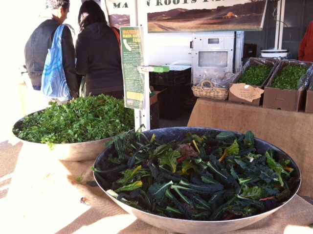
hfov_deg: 52.7
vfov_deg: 40.6
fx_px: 316
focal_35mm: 35
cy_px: 117
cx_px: 156
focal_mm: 3.85
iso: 125
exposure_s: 1/100
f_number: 2.8
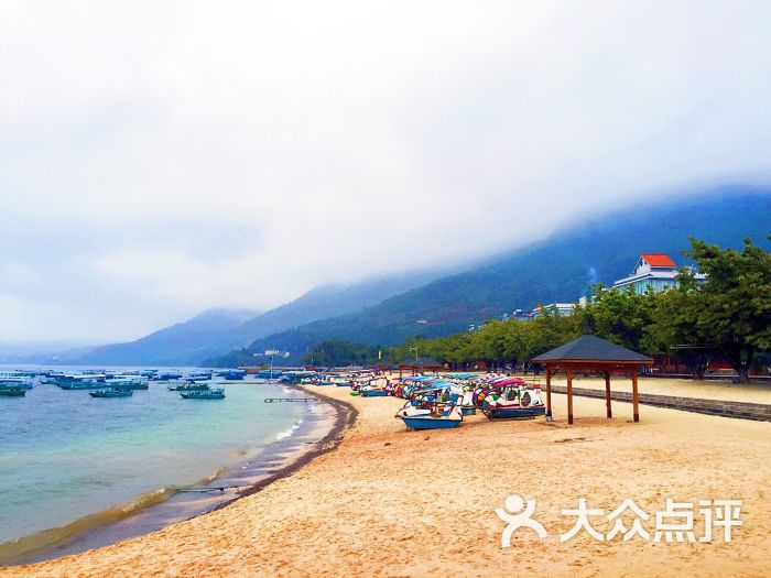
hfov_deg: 61.7
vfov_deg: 48.2
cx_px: 386
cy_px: 289
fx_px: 646
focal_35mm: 29
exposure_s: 1/243
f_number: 2.2
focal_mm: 4.15
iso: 32
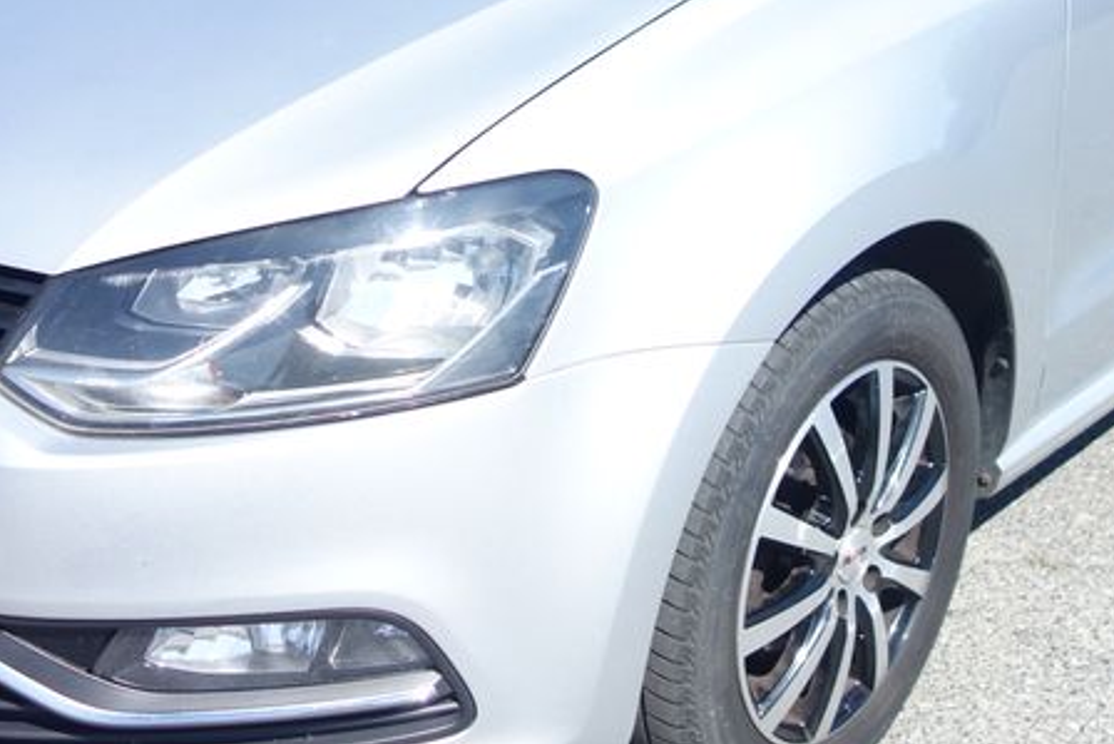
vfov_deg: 21.0
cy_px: 163
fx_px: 1981
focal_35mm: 64
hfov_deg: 31.4
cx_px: 592
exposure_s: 1/2000
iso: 125
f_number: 1.8
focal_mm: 10.4
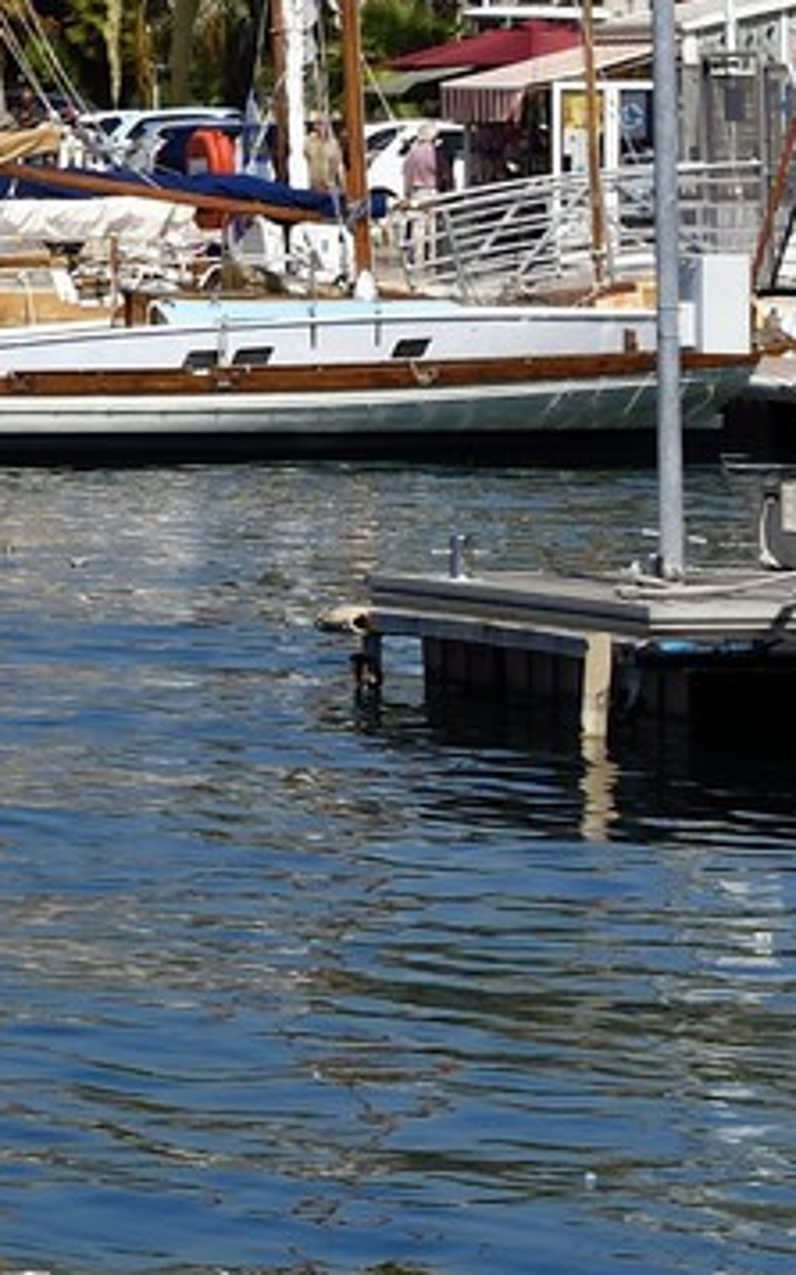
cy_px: 79
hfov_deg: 3.9
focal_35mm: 320
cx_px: -1863
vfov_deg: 6.5
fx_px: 11112
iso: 200
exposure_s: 1/250
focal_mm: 70
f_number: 14
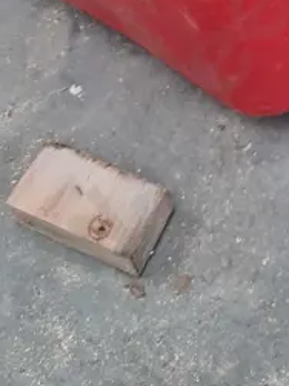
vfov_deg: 17.2
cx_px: 424
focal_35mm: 102
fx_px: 1136
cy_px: -212
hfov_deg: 13.7
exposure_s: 1/100
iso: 320
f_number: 1.8
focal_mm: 7
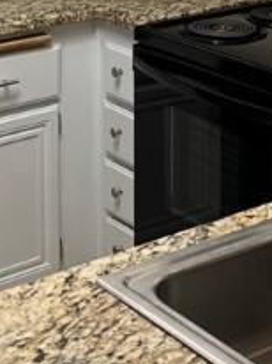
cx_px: 83
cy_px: -106
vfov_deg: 18.8
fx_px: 1018
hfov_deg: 15.2
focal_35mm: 97
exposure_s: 1/120
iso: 125
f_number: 1.5
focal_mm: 5.7
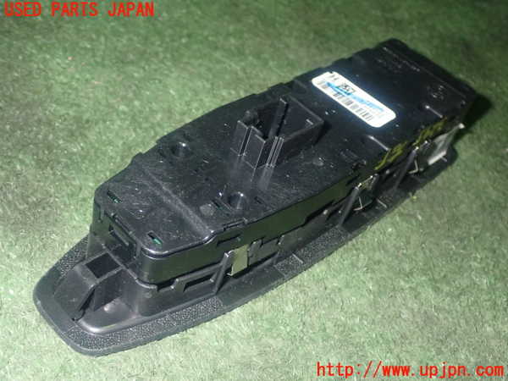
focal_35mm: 44
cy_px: 190
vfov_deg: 32.9
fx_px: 646
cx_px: 254
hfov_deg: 42.9
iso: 800
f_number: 9
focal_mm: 7.84
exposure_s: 1/40
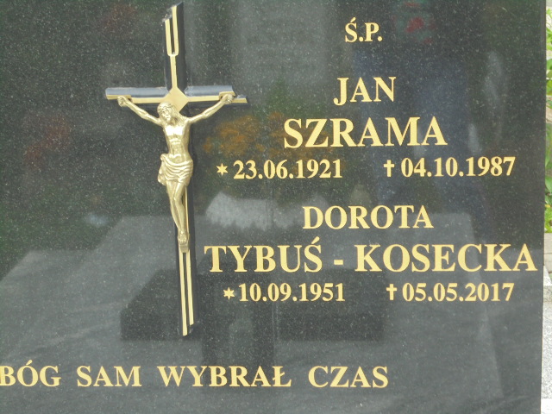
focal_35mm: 83
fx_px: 1324
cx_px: 276
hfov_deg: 23.6
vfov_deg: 17.8
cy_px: 207
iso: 100
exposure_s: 1/30
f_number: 6.7
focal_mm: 14.9
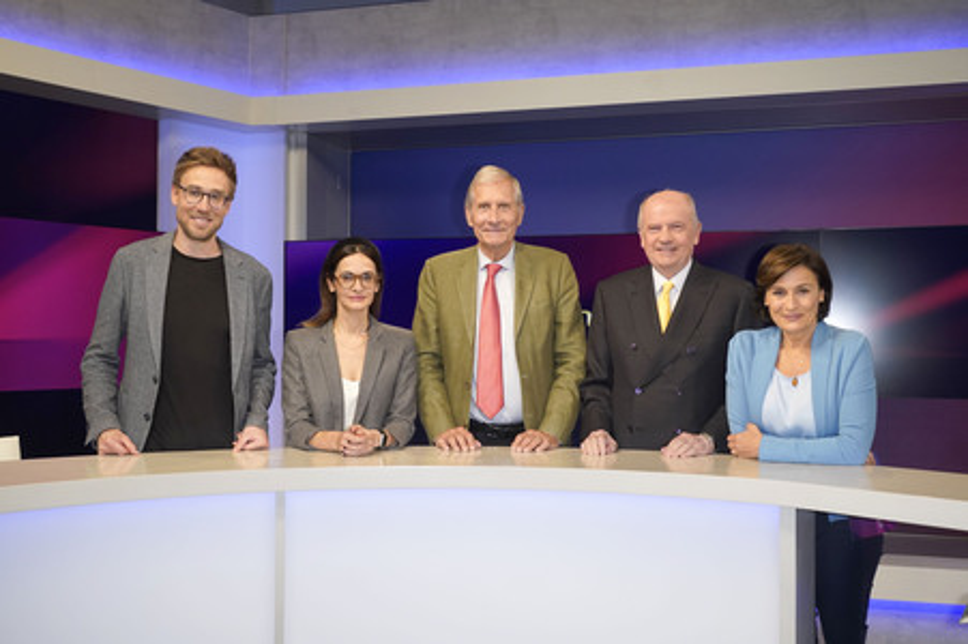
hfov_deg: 51.9
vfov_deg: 35.9
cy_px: 322
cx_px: 484
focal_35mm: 37
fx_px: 994
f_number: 5.6
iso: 2000
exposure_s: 1/160
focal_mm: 37
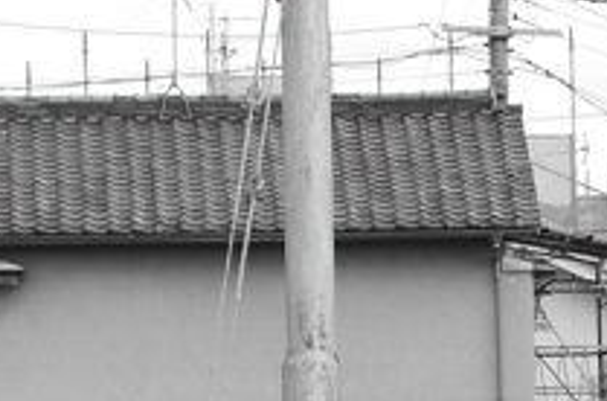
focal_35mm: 515
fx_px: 8657
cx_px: 1278
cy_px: 976
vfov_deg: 2.6
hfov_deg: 4.0
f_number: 4
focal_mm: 70
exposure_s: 1/400
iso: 100
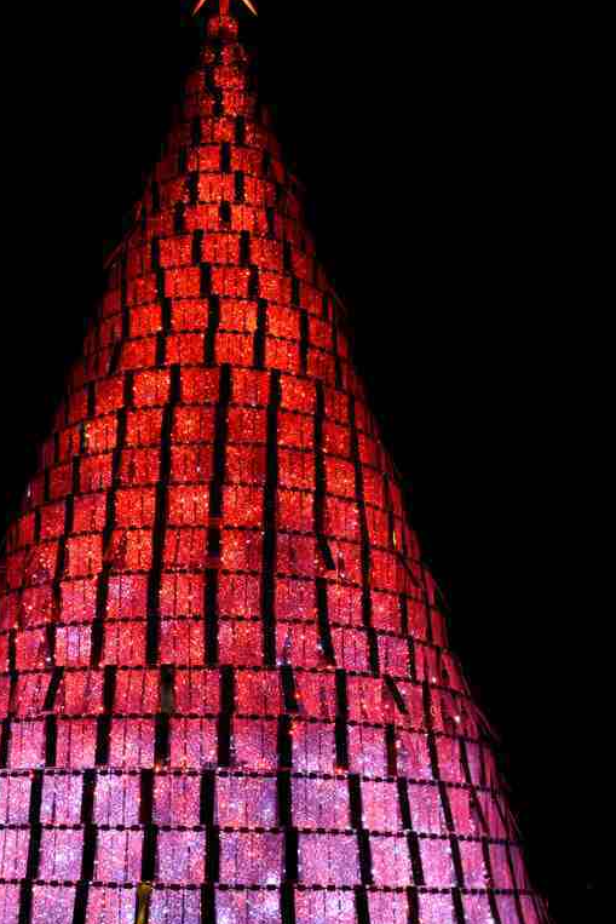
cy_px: 511
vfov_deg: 41.9
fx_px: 1206
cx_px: 206
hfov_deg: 28.5
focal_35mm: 47
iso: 200
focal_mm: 35
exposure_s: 1/5
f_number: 11
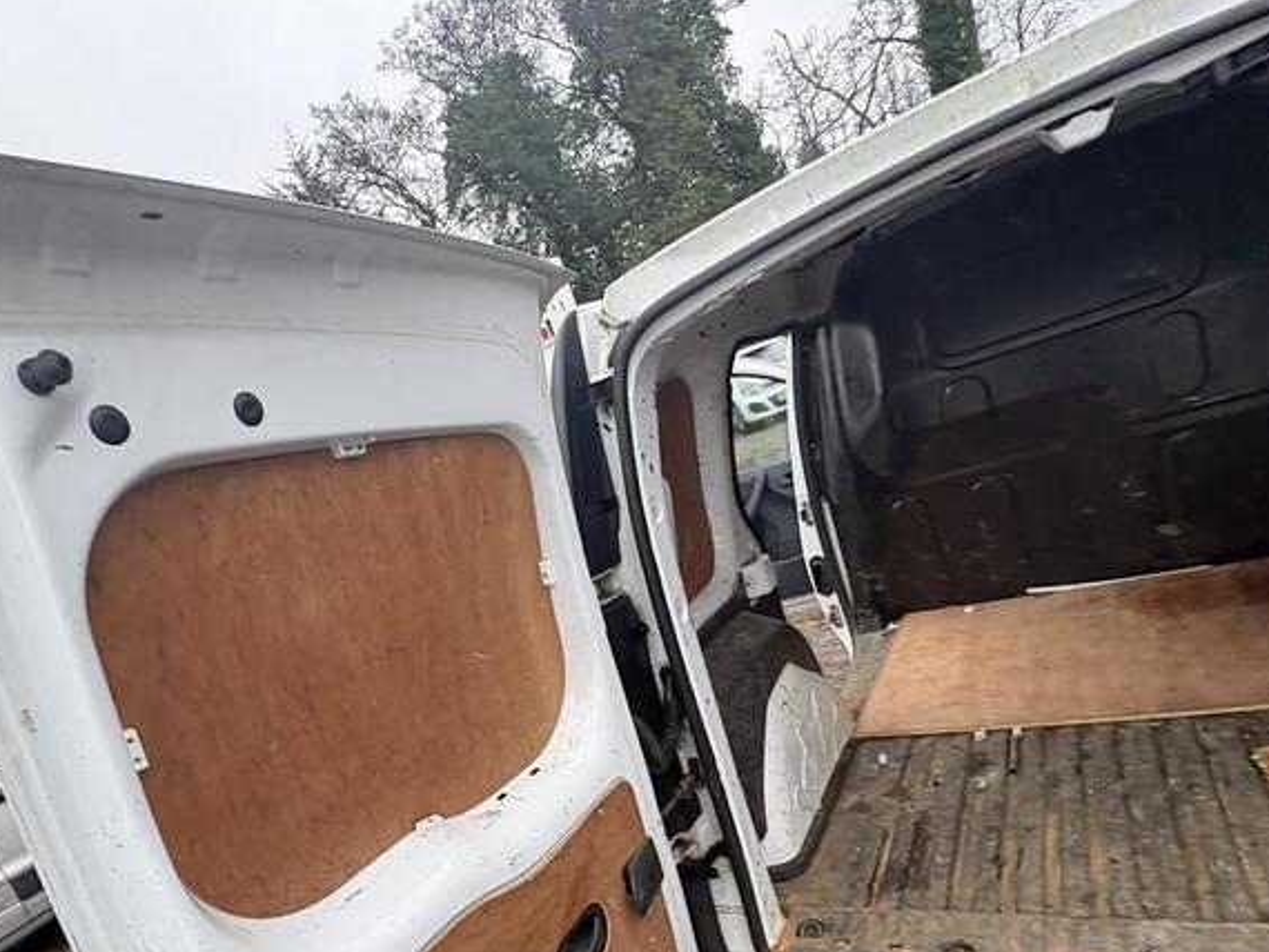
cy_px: 652
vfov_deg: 59.4
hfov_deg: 76.0
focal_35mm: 22
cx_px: 554
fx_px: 807
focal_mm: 2.22
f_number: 2.2
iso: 80
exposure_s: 1/99
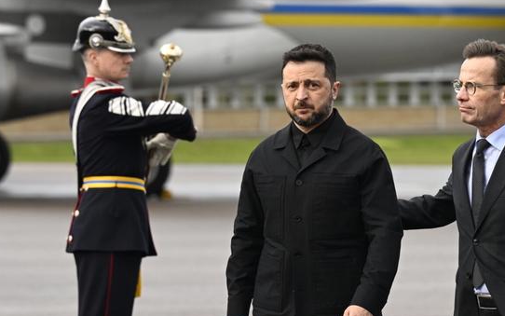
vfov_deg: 4.7
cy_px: 240
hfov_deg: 7.4
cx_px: 416
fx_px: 3882
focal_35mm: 282
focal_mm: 125
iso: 640
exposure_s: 1/2000
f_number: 4
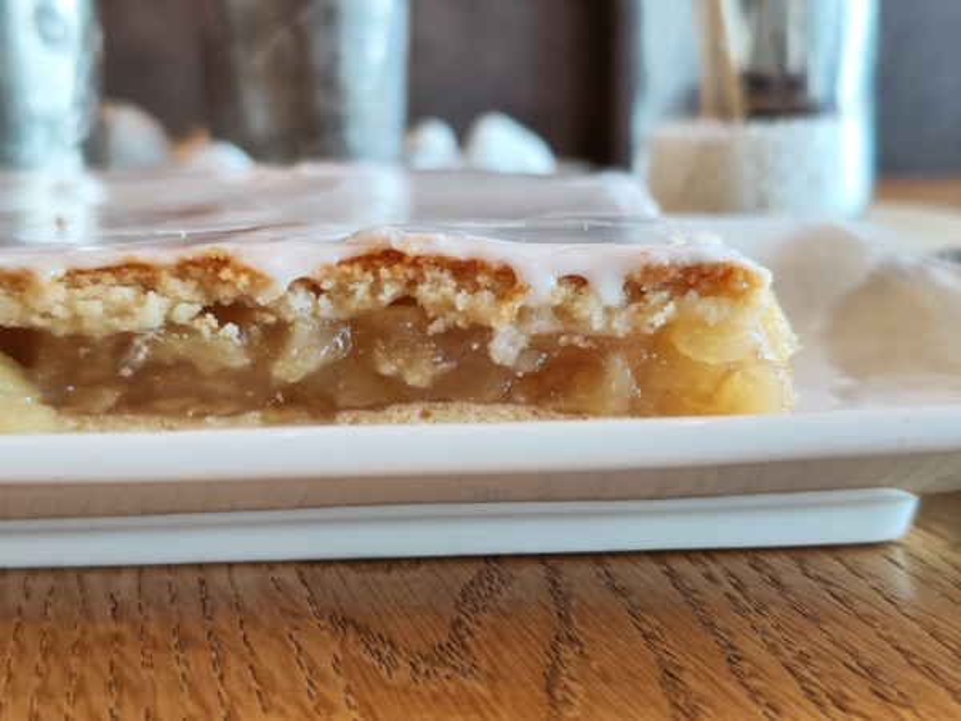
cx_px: 480
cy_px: 360
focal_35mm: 23
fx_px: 639
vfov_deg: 58.9
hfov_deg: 73.9
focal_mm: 7.01
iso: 512
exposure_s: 1/100
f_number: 1.69
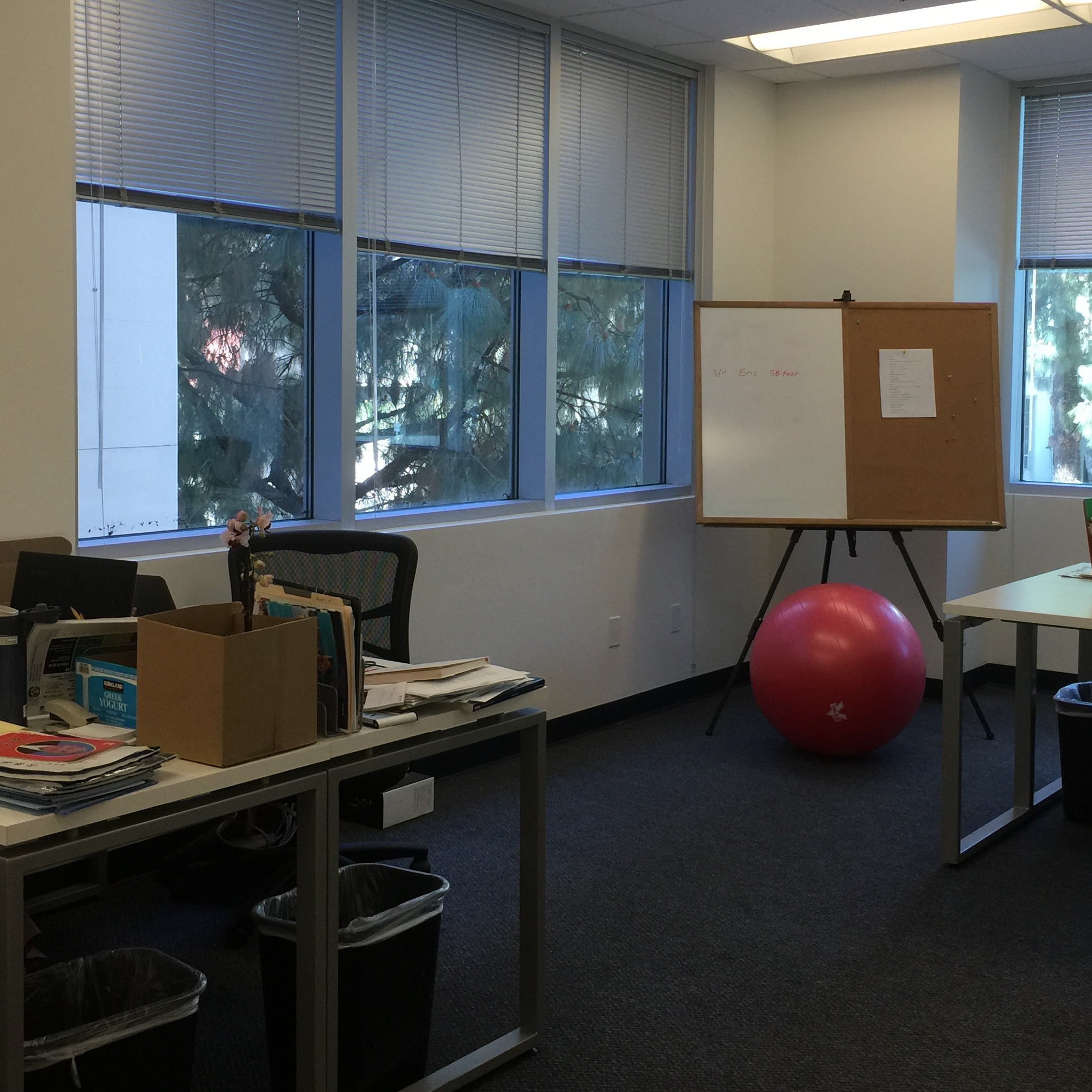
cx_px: 580
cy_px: 469
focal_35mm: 42
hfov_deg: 40.0
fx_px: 1499
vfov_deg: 39.9
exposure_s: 1/30
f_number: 2.2
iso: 32
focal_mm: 4.15
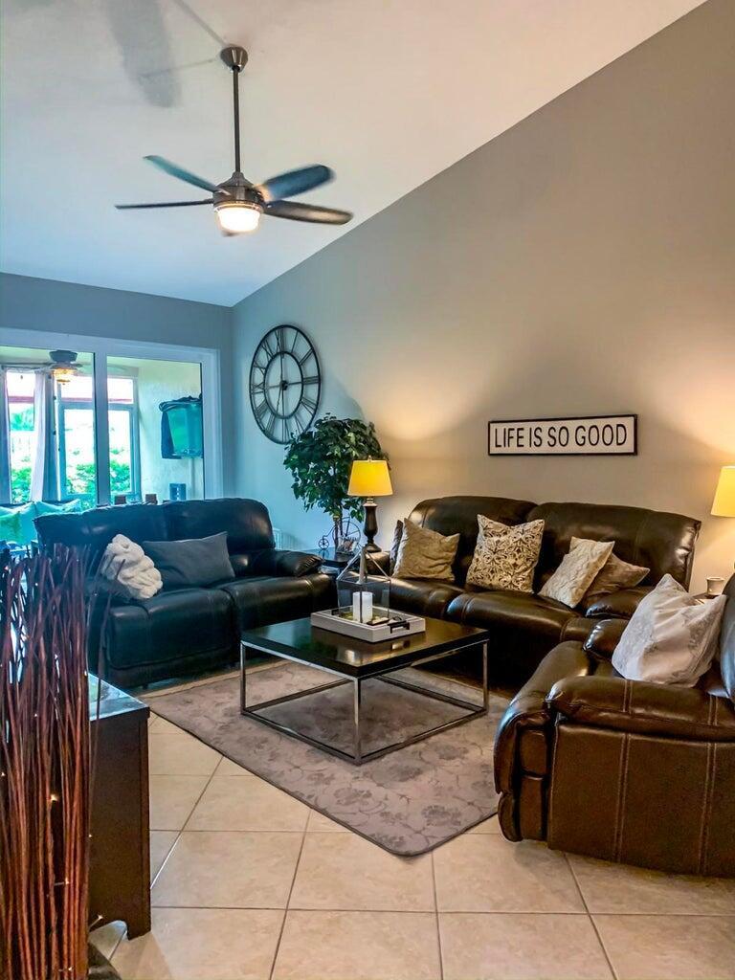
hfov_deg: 53.1
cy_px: 490
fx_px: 736
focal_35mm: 26
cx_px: 368
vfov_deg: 67.3
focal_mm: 4.25
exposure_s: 1/40
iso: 320
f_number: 1.8
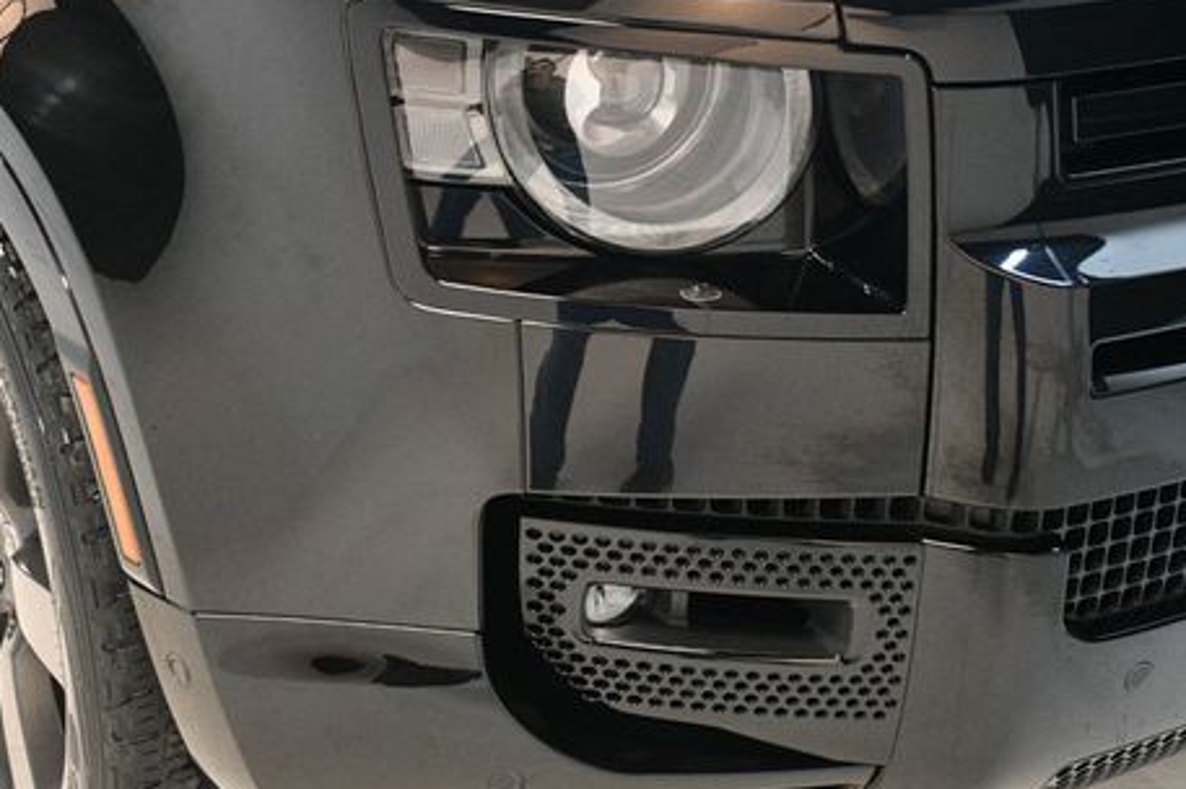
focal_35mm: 56
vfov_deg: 24.1
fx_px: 1844
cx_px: 532
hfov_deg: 35.6
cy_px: 353
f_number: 4
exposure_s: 1/100
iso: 3200
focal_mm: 27
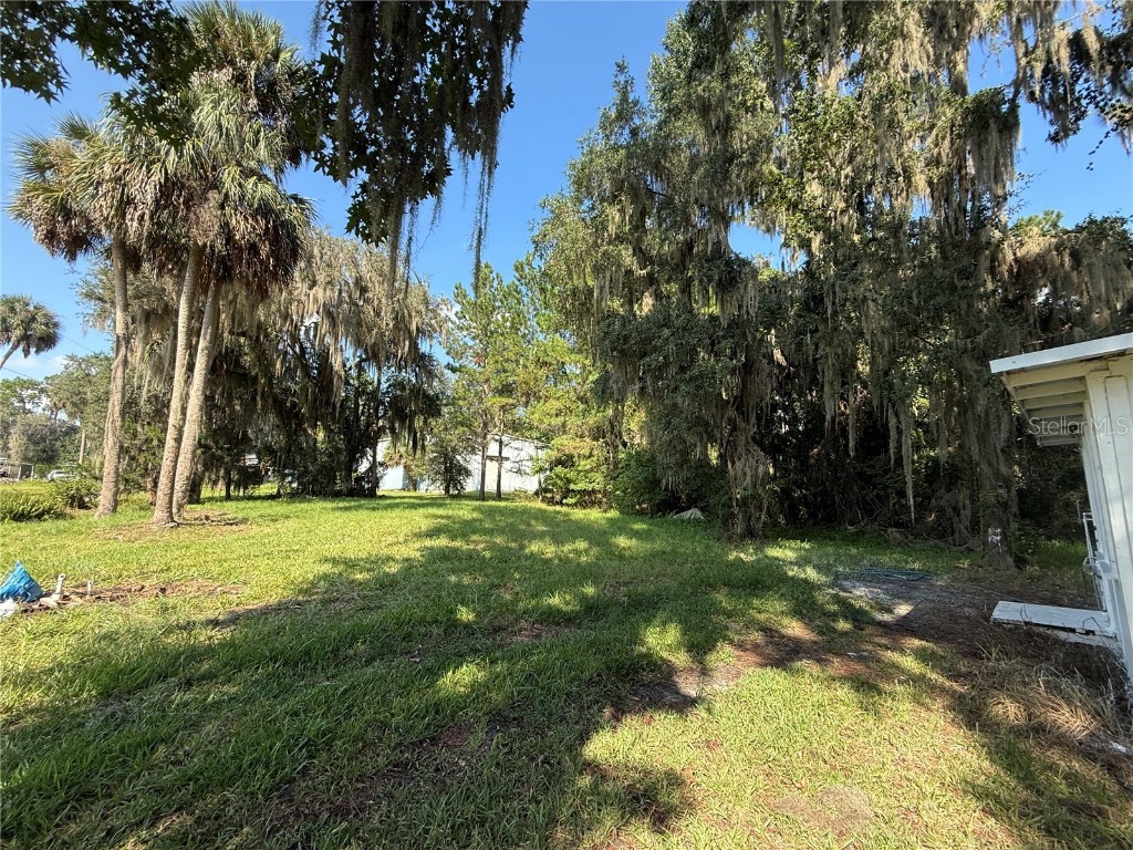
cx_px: 566
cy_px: 425
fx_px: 458
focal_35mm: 14
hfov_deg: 102.1
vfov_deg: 85.7
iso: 50
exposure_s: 1/475
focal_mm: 2.22
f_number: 2.2
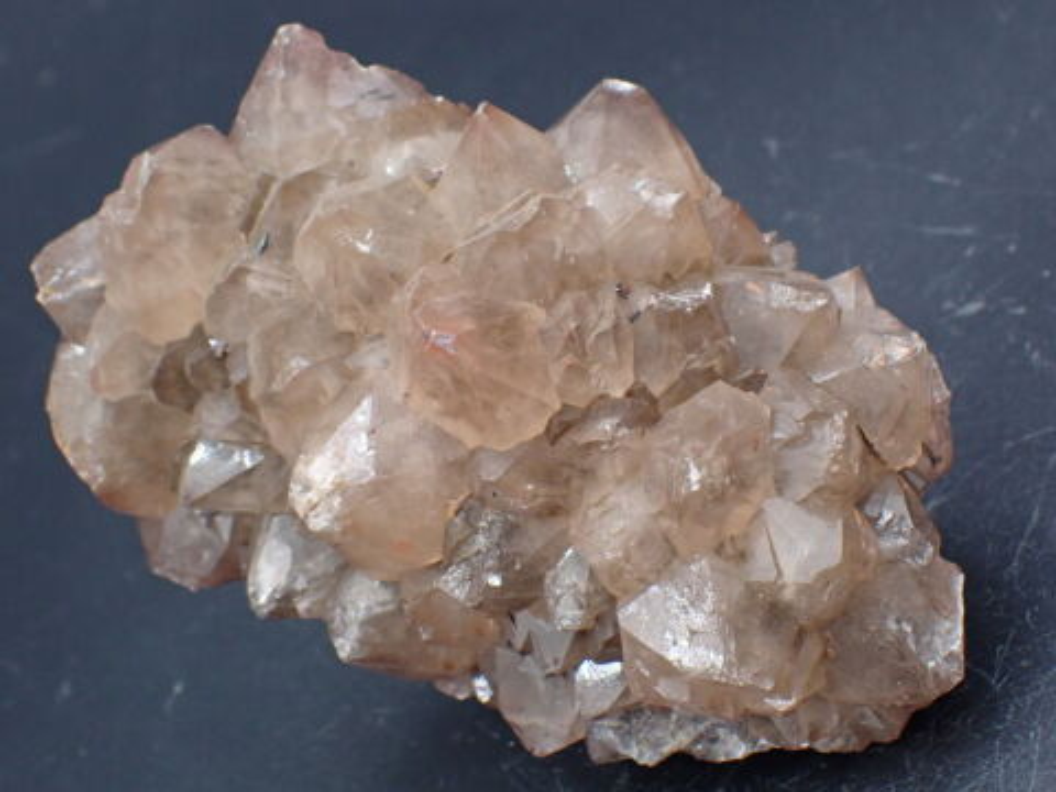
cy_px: 396
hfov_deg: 19.6
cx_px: 528
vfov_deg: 14.8
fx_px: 3051
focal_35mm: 100
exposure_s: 1/400
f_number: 4.9
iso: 500
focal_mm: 18
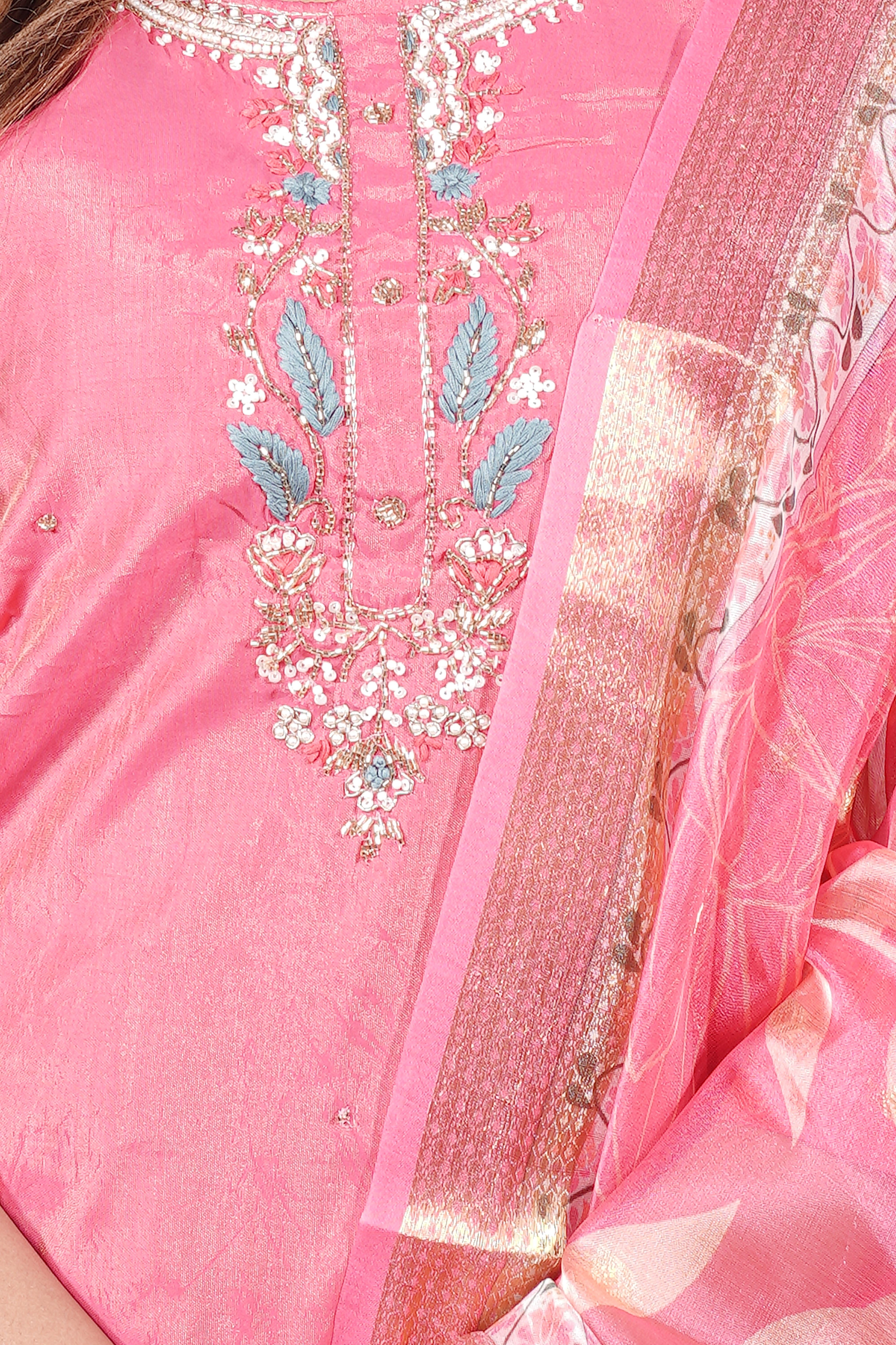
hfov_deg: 37.9
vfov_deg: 54.4
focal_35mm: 35
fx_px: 1307
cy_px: 672
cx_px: 448
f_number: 11
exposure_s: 1/160
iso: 50
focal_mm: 35
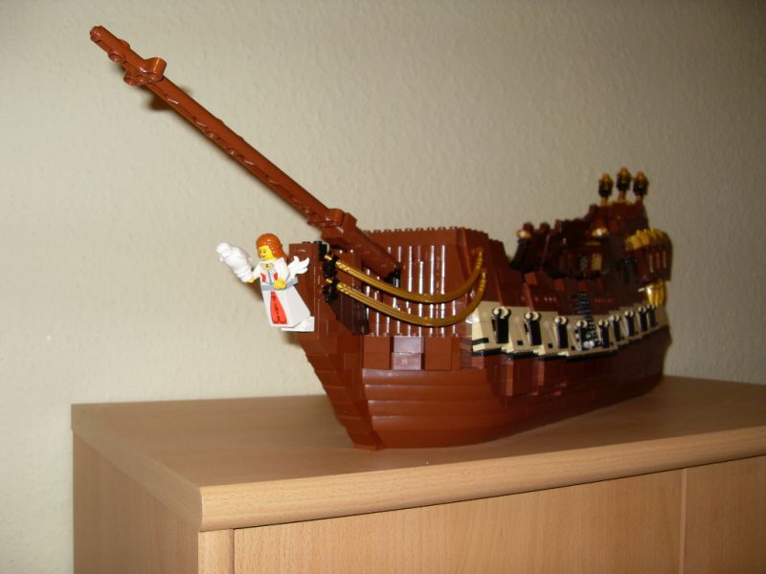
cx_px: 383
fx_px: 819
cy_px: 287
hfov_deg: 50.1
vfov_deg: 38.7
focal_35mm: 37
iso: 100
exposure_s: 1/45
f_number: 2.8
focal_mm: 6.3
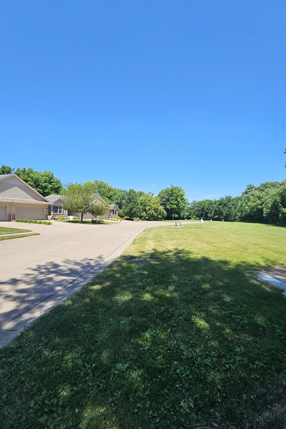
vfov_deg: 104.2
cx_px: 146
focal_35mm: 14
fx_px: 167
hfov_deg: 81.2
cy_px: 209
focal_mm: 2.2
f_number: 2.2
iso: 50
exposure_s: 1/1358
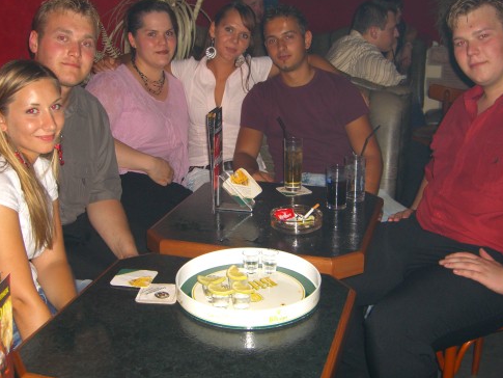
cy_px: 164
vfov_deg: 30.9
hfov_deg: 40.4
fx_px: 683
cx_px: 243
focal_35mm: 47
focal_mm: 7.9
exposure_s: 1/60
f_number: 2.8
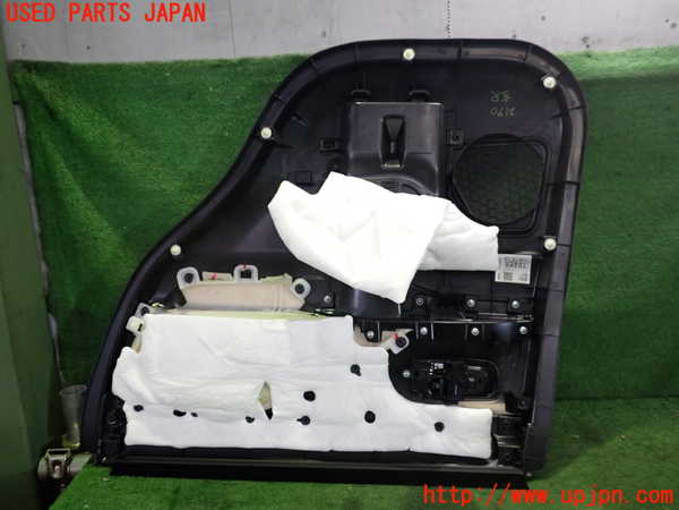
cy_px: 255
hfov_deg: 60.0
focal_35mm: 30
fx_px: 588
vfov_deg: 46.8
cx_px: 340
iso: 400
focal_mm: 5.4
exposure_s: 1/30
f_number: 2.3
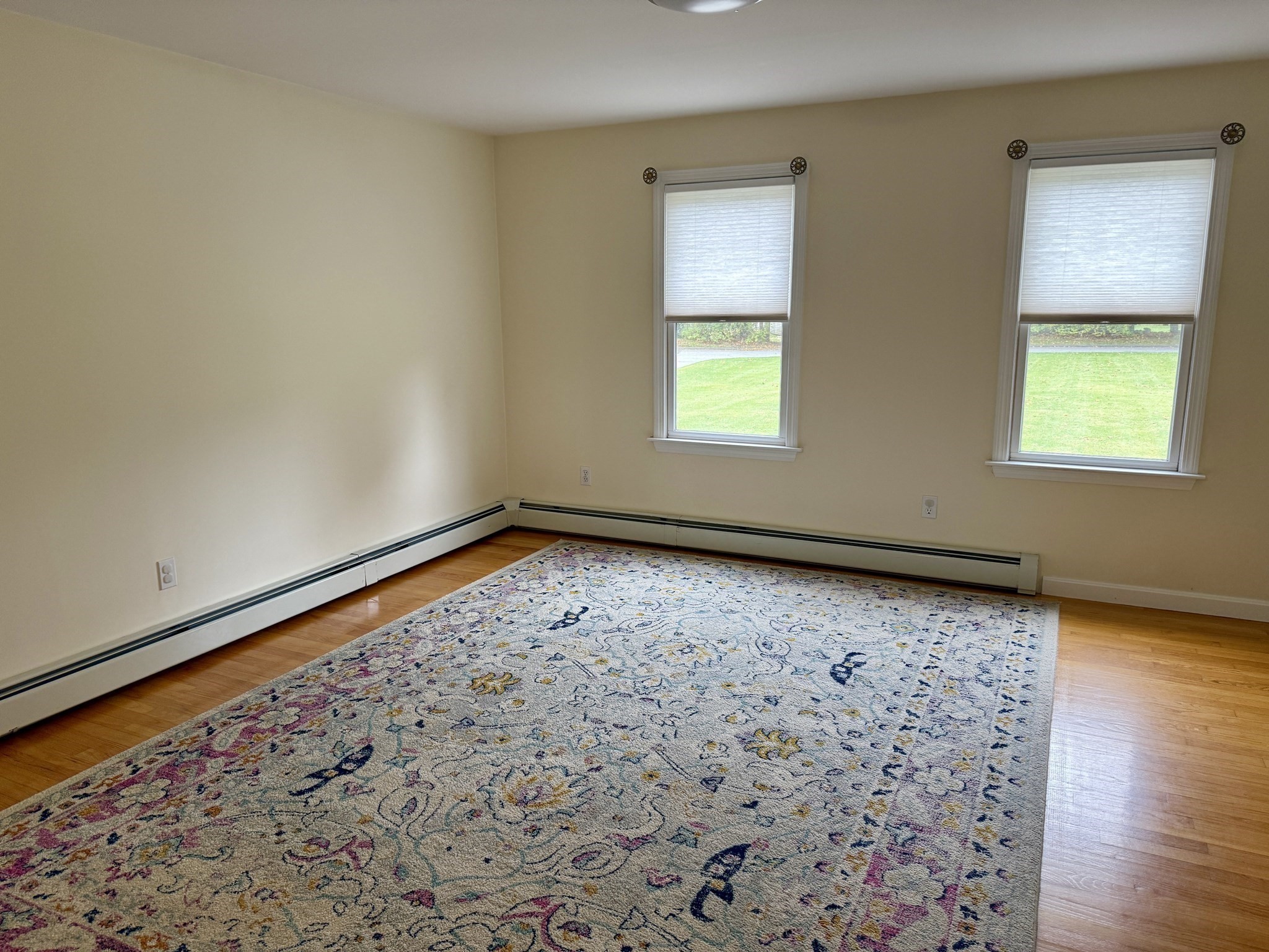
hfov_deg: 71.6
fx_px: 880
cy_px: 476
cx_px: 634
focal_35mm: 24
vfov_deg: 56.8
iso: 125
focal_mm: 6.76
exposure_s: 1/60
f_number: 1.78
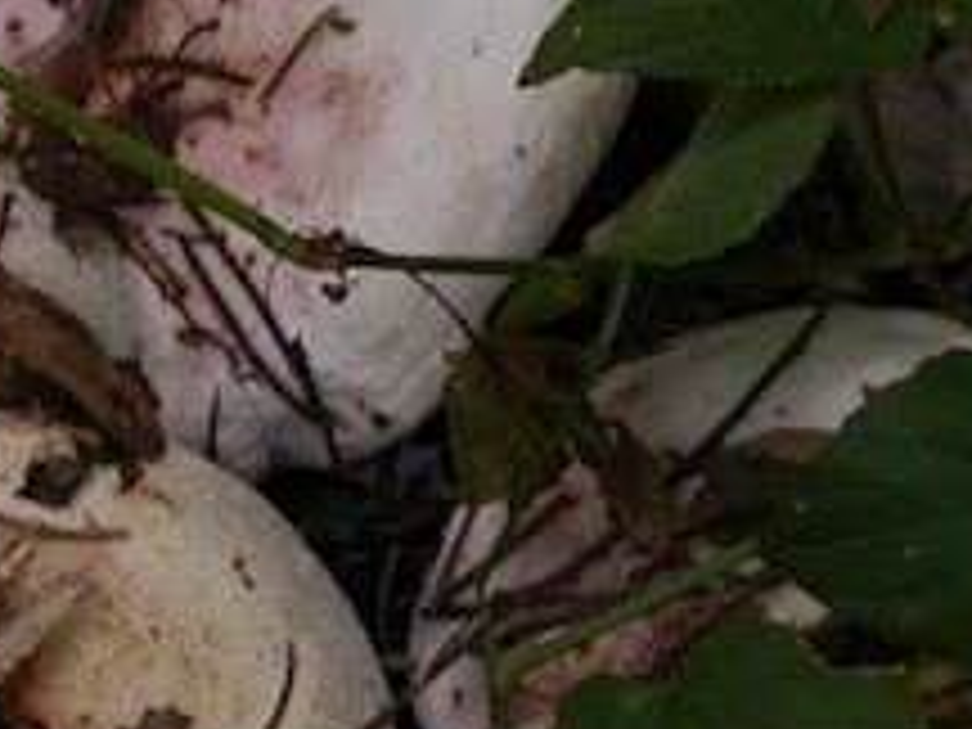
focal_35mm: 316
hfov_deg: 6.3
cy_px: 578
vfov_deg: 4.7
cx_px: 446
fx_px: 8873
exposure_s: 1/95
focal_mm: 15.8
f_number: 3.4
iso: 200
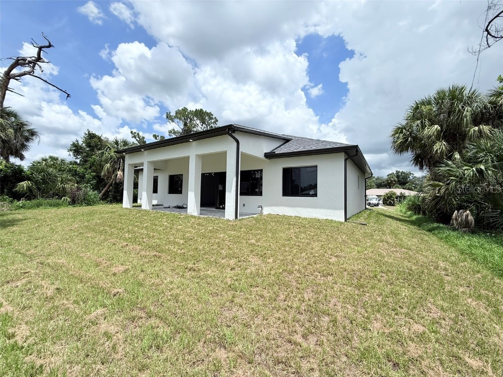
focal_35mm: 14
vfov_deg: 85.7
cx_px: 252
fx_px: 203
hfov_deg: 102.1
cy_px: 188
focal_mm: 2.22
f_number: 2.2
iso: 50
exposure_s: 1/2717
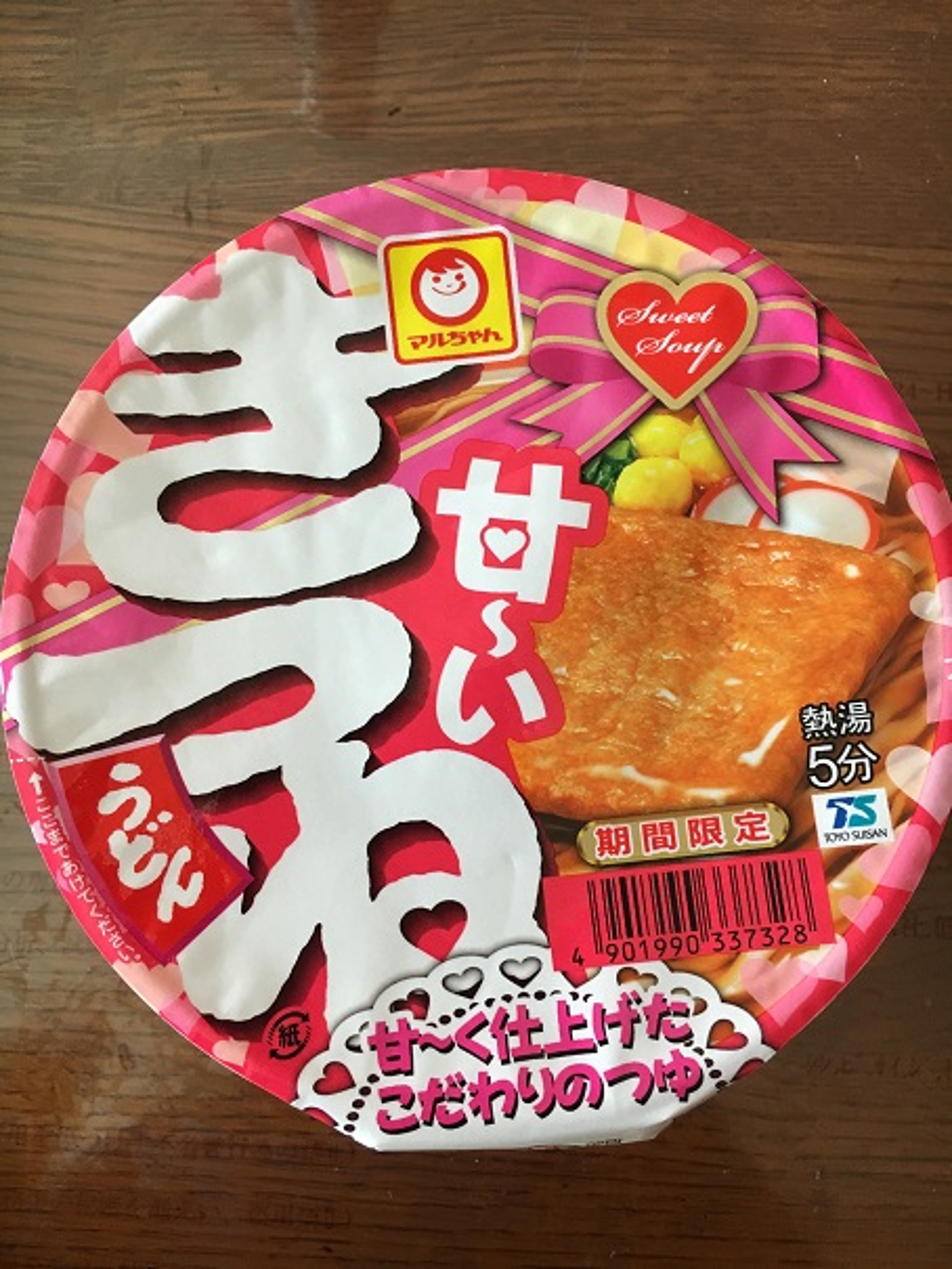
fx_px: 1063
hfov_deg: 48.2
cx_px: 476
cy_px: 634
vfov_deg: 61.6
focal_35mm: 29
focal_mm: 4.15
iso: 40
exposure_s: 1/30
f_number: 2.2
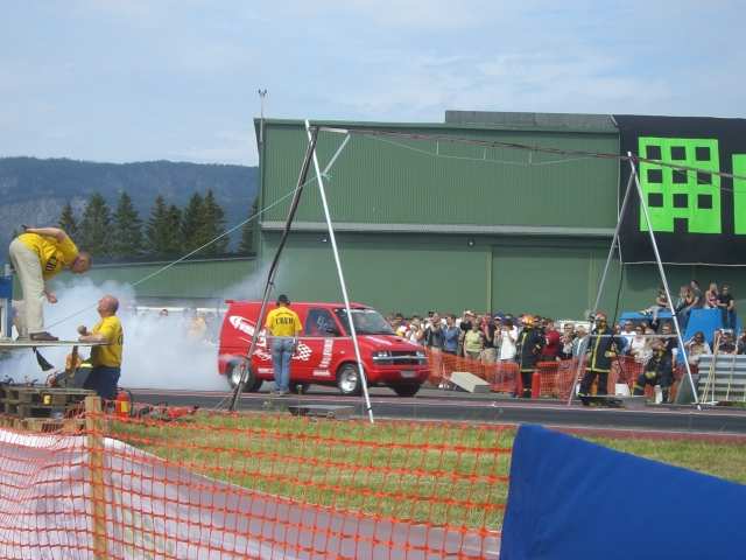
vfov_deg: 15.7
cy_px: 280
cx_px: 373
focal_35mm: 94
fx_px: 2026
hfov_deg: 20.9
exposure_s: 1/250
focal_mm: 15.3
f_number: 7.4
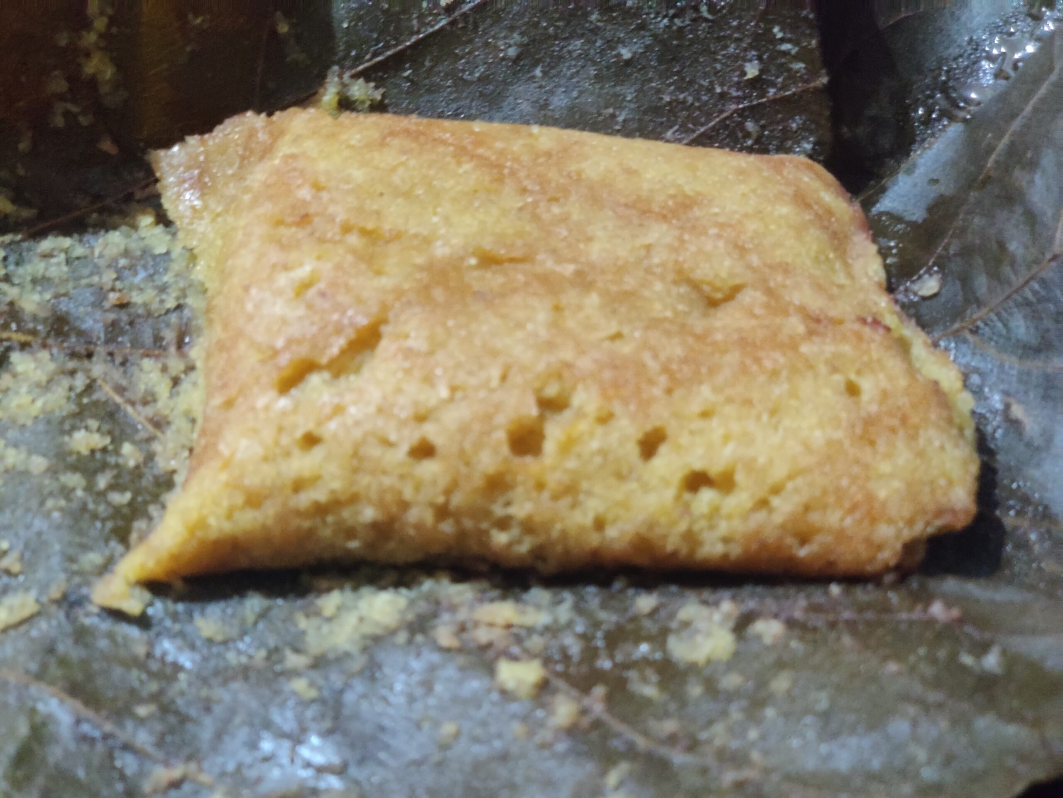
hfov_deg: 29.4
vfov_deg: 22.3
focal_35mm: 66
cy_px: 399
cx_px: 532
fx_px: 2027
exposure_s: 1/24
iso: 4000
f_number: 2.2
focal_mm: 6.22
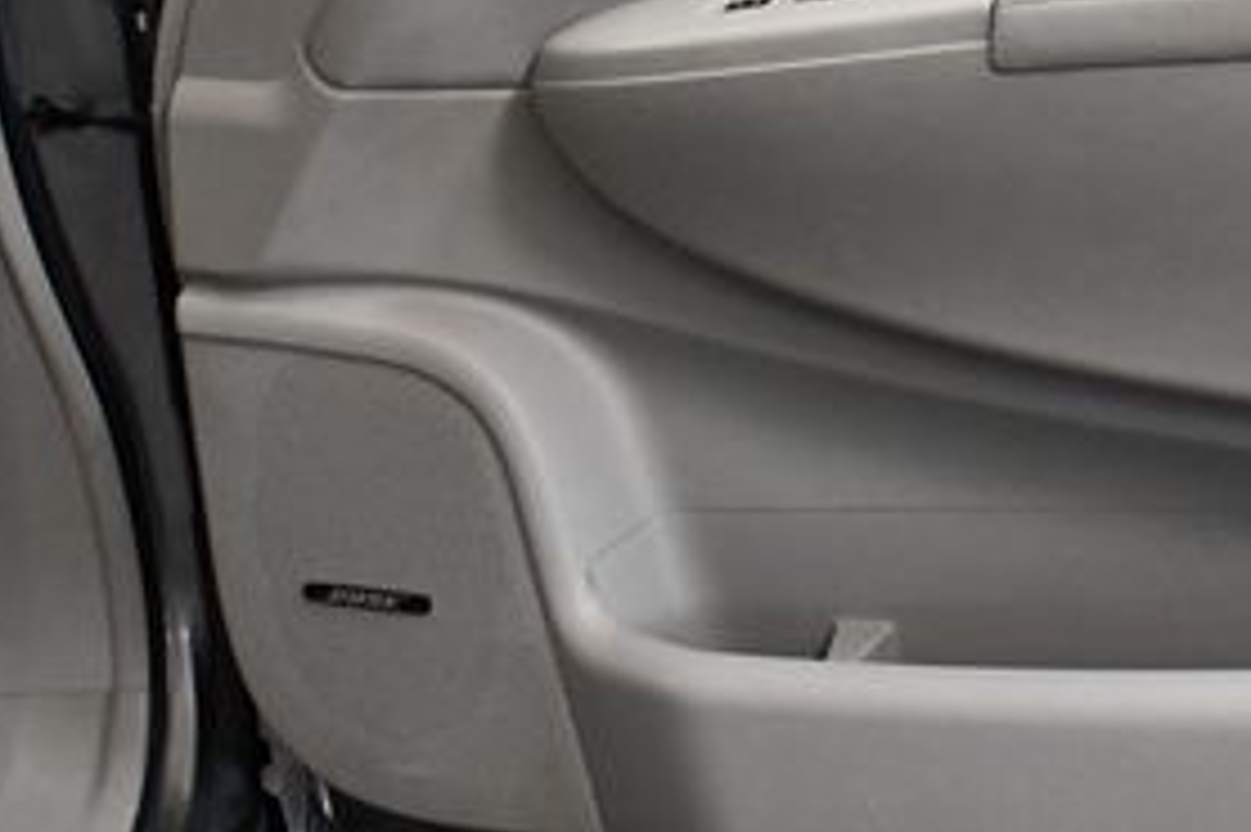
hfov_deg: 24.2
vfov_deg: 16.4
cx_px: 976
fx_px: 2882
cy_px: 216
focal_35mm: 83
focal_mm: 18
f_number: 3.5
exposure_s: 1/125
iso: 1600
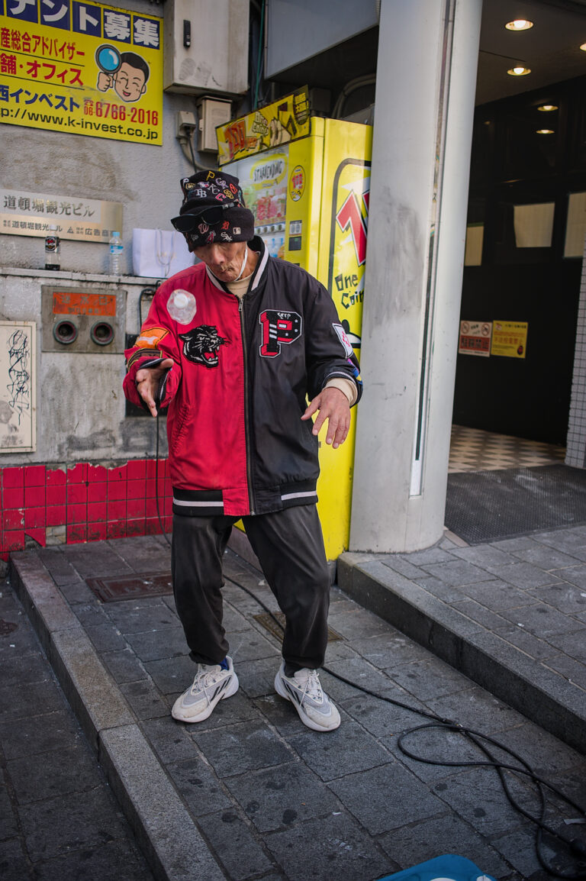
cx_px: 293
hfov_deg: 37.8
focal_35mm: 35
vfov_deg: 54.5
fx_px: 856
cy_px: 440
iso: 200
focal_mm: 23
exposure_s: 1/420
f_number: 2
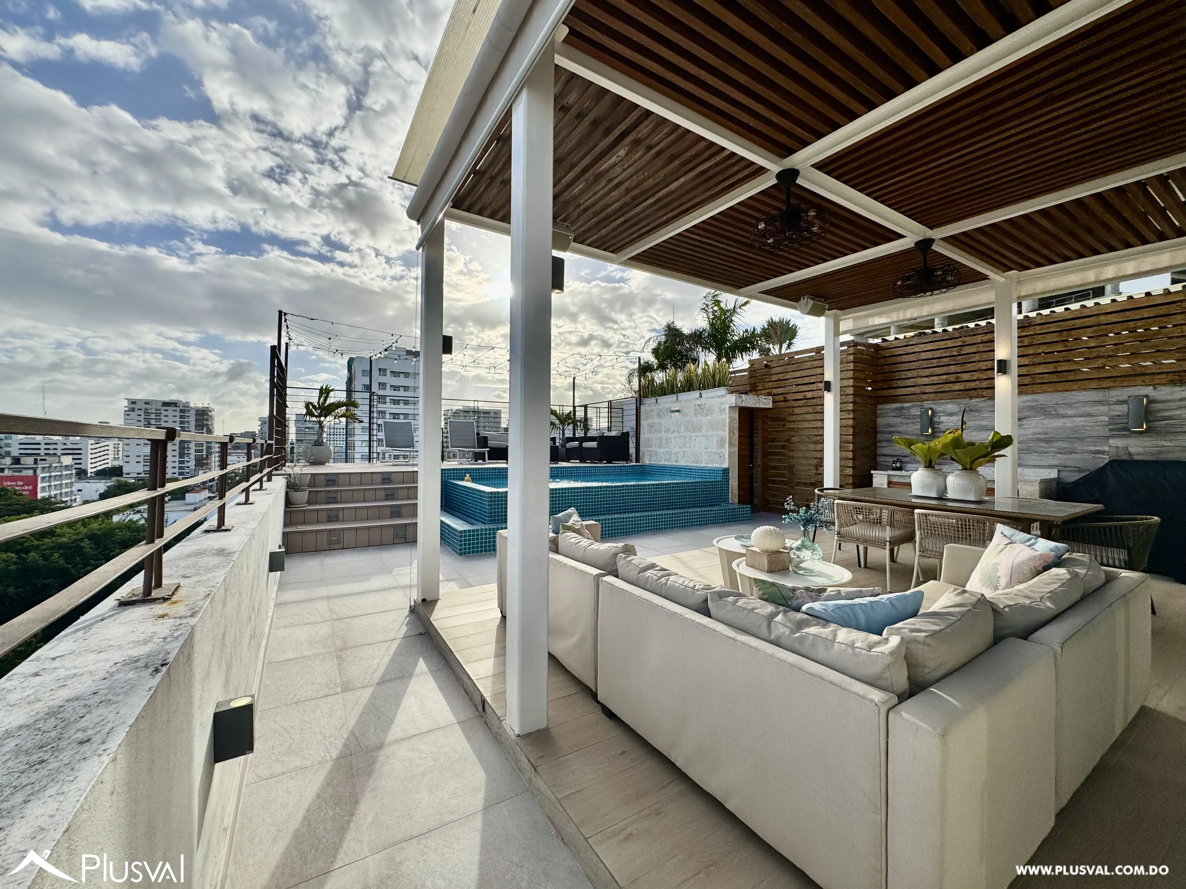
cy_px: 444
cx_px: 593
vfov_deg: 85.7
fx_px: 480
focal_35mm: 14
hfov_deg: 102.1
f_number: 2.2
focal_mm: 2.22
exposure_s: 1/2674
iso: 50
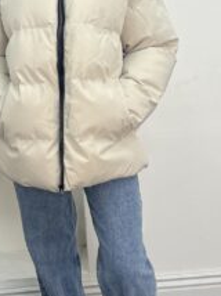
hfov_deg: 20.0
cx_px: 68
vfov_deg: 26.2
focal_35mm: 73
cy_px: 57
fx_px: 623
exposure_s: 1/288
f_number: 1.5
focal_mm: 5.7
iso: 40
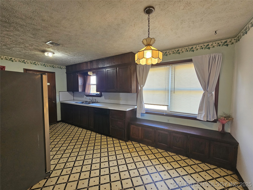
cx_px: 126
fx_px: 95
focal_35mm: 13
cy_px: 95
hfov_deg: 106.2
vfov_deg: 89.9
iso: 200
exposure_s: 1/60
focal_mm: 2.2
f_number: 2.2
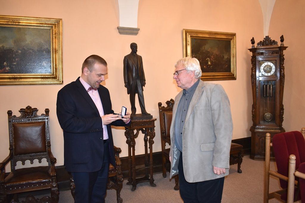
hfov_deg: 67.4
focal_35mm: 27
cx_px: 152
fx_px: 229
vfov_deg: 47.9
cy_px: 102
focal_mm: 18
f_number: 3.5
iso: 1400
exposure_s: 1/60
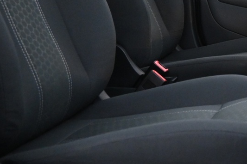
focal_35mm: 73
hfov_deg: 25.1
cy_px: 23
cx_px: 292
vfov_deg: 18.4
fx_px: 501
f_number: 3.5
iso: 2200
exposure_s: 1/25
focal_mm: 16
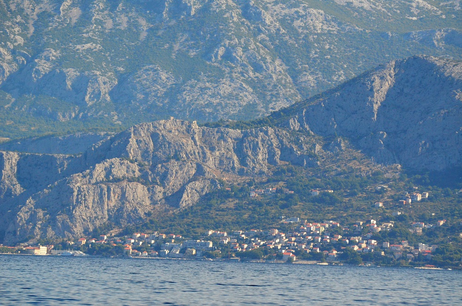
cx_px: 231
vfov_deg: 4.9
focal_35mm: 278
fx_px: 3553
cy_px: 153
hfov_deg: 7.4
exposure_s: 1/8000
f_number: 5.6
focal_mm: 185
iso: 2000
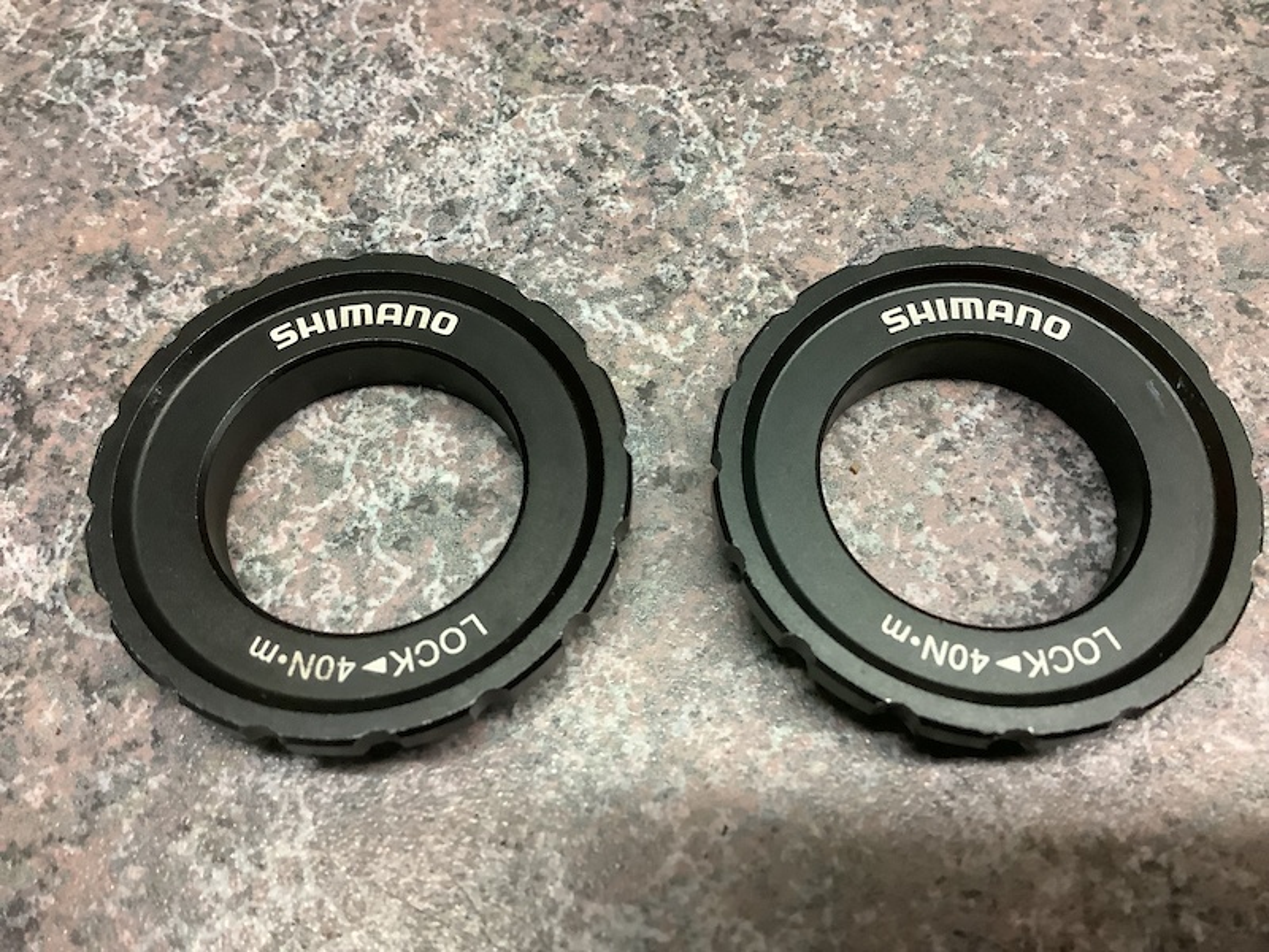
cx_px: 634
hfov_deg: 58.4
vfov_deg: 45.4
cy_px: 476
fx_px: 1136
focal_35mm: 31
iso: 250
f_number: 2.4
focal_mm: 3.3
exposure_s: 1/60
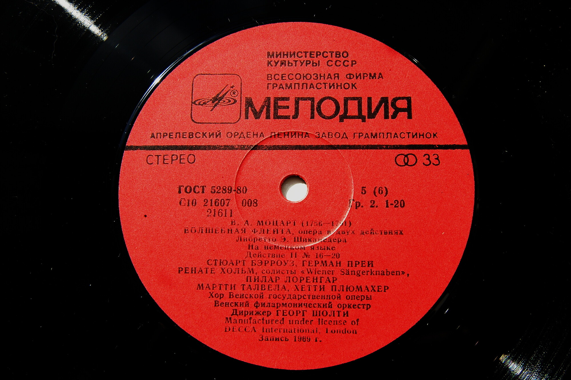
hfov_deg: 37.9
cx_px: 286
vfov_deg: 25.7
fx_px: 832
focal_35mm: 52
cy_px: 190
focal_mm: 35
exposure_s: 1/250
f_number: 8
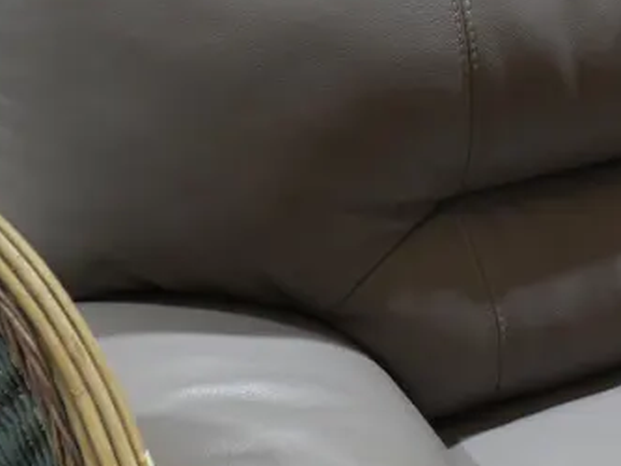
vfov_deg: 17.1
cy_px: 323
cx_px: 927
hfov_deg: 19.8
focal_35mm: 86
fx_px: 1543
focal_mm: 14
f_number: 3.5
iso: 400
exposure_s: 1/60
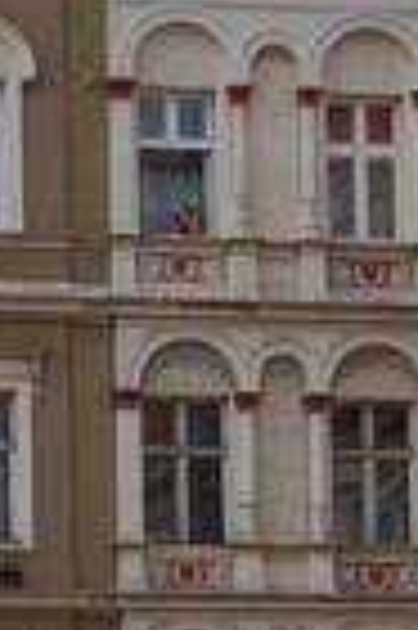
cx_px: -267
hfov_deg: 6.5
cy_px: 788
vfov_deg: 9.8
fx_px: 3596
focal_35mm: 206
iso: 200
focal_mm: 32
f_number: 7.1
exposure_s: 1/500
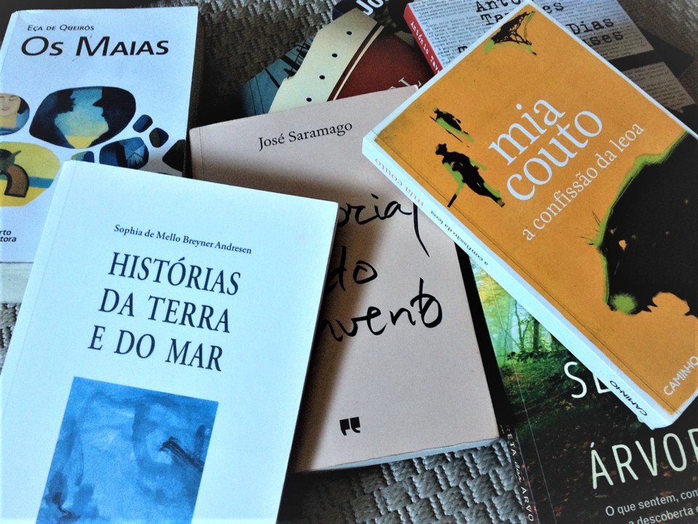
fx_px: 706
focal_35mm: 35
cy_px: 262
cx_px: 349
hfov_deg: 52.6
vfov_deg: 40.7
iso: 200
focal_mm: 4.28
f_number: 2.4
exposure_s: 1/20
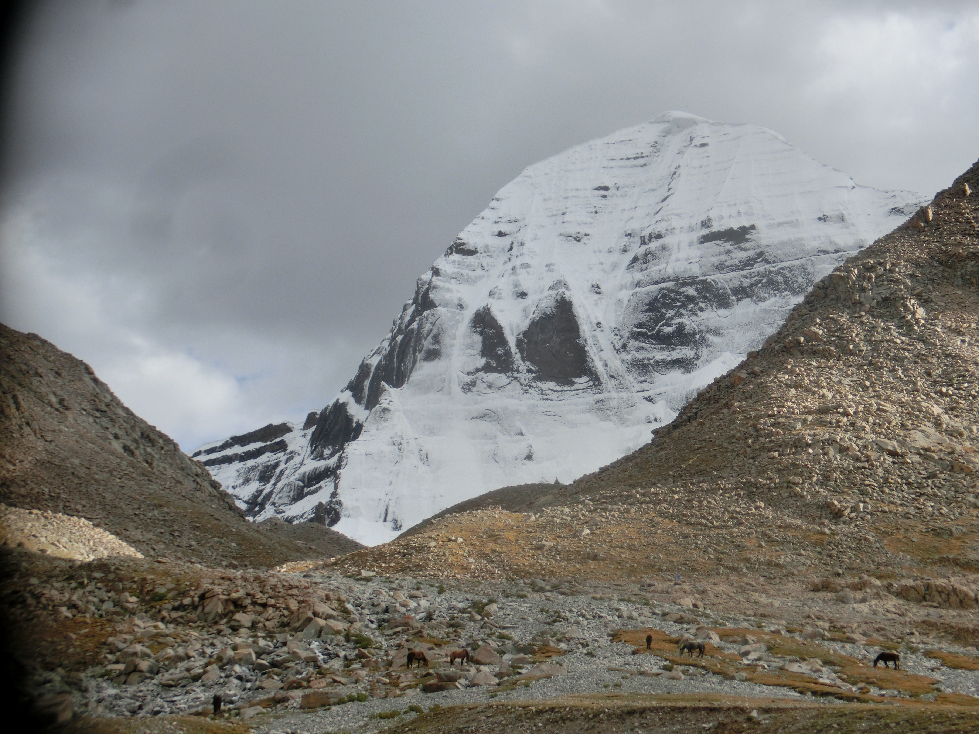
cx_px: 490
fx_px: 2206
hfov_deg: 25.0
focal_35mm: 78
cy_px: 367
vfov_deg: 18.9
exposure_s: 1/500
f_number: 4.9
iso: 80
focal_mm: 13.79
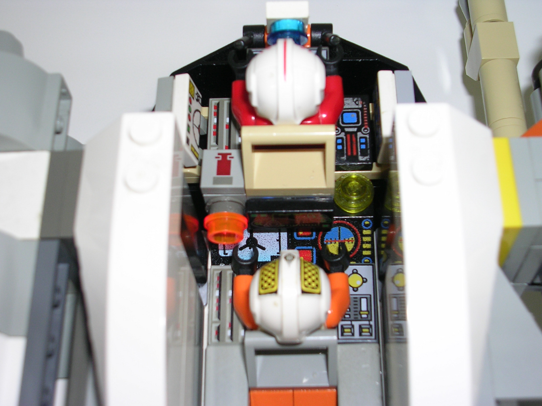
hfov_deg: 36.2
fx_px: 830
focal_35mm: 53
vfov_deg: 27.5
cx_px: 271
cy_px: 203
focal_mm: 8
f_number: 3.2
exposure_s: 1/60.1
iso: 50
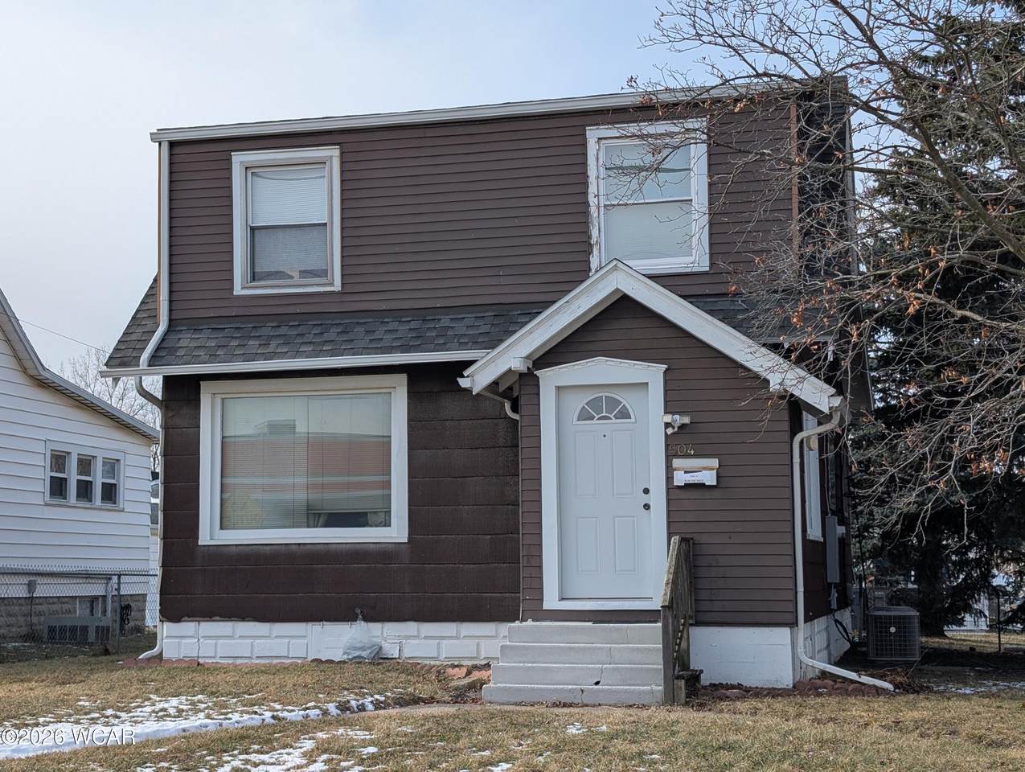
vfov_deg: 29.7
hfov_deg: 38.9
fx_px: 1453
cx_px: 512
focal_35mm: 49
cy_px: 386
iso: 21
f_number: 1.68
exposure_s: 1/929
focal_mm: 6.9
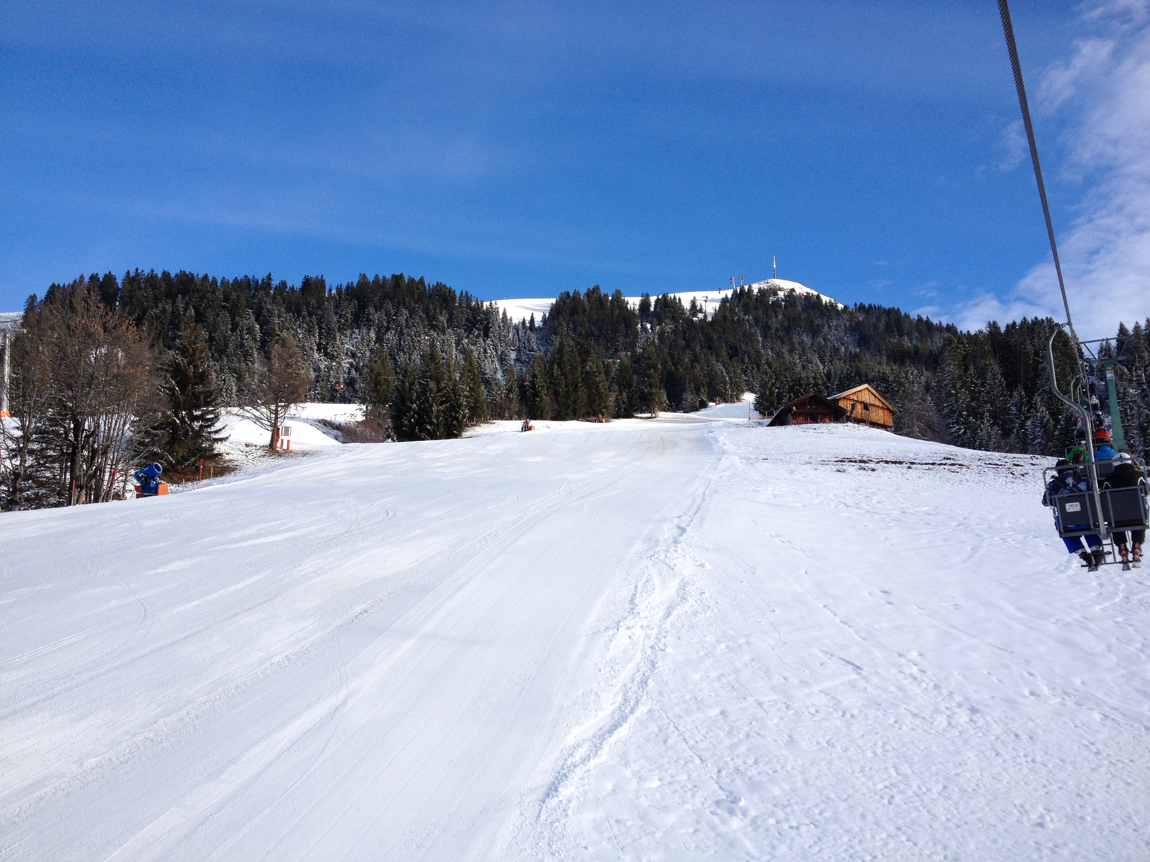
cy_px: 431
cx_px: 575
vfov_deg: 40.7
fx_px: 1163
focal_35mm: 35
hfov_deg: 52.6
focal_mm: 4.28
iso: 50
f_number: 2.4
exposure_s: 1/1104
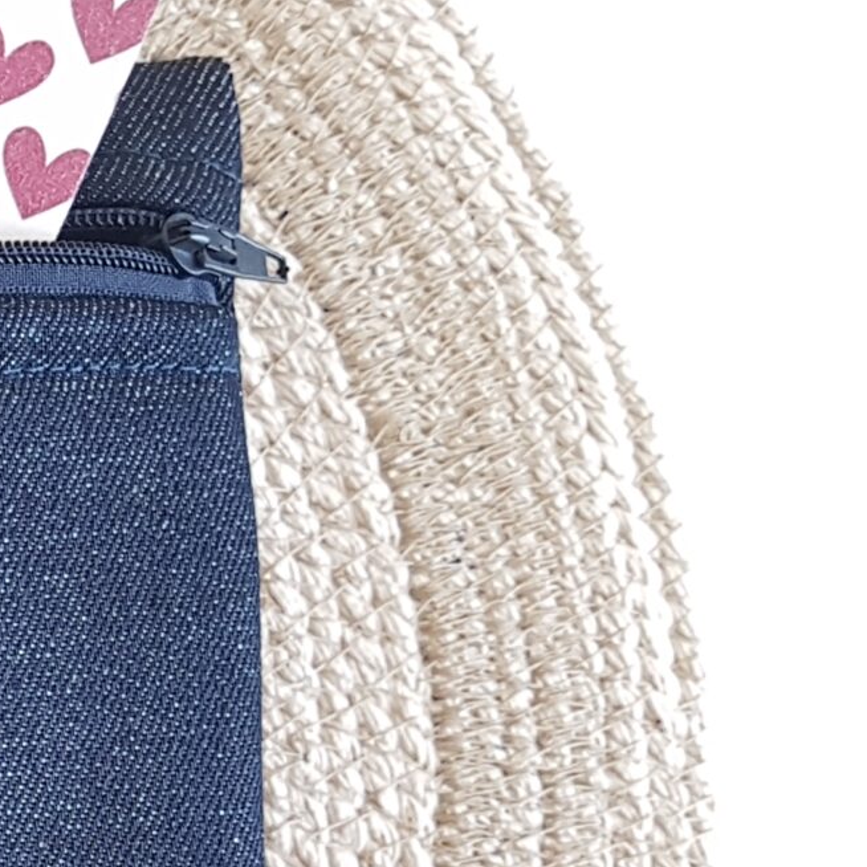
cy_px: 677
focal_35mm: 90
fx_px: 2550
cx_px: -716
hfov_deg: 16.1
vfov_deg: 19.1
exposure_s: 1/60
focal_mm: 4.2
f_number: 1.7
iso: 50
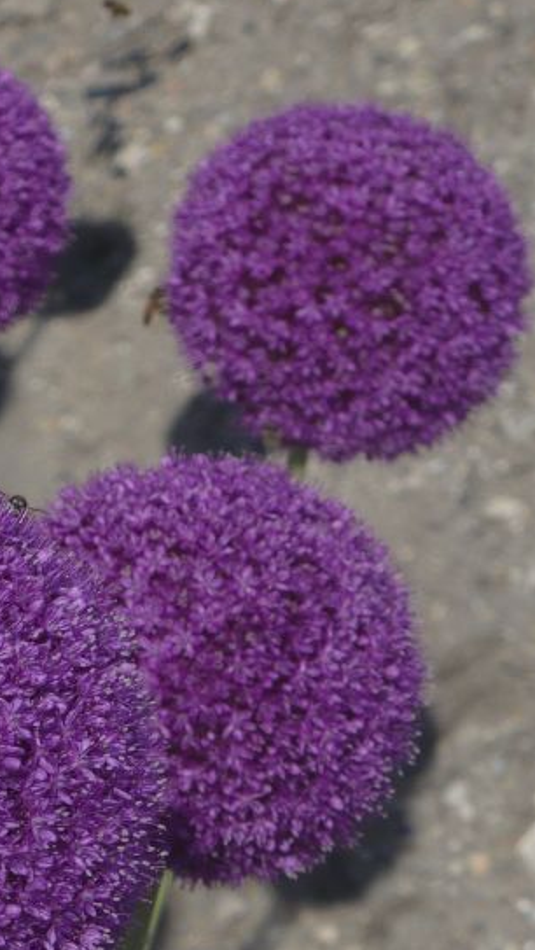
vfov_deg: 9.7
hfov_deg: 5.4
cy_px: 474
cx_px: 19
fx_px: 5616
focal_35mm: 223
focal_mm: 22.9
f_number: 11
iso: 100
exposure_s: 1/250
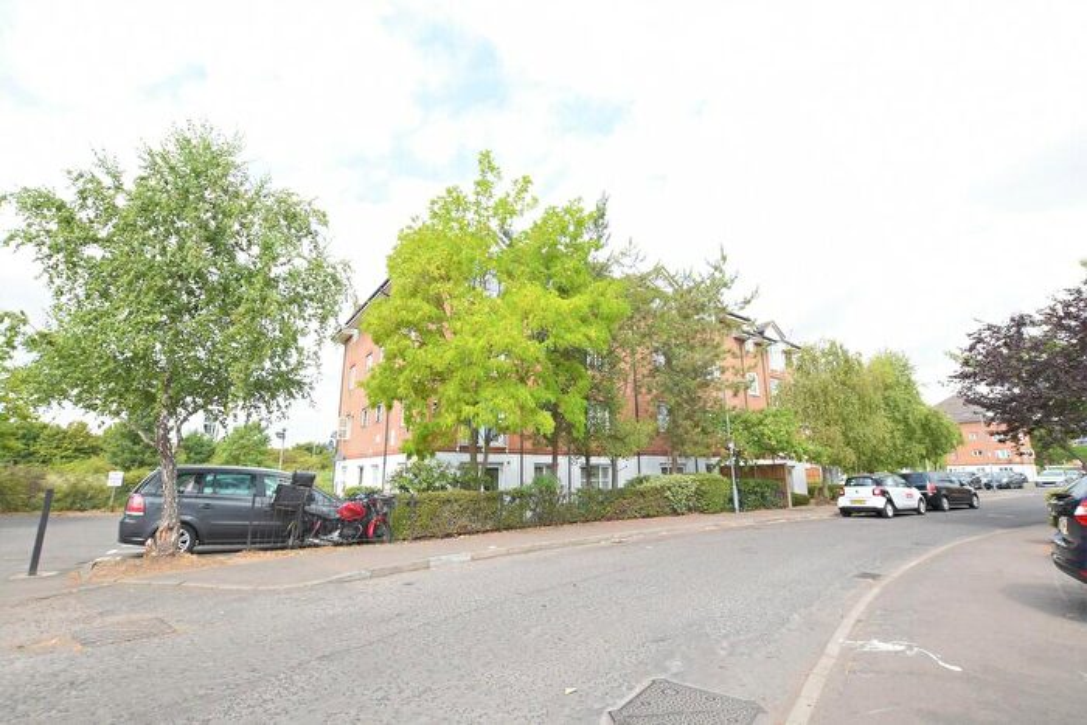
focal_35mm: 15
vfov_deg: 77.4
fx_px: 453
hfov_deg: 100.4
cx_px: 544
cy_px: 362
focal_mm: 10
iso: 200
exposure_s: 1/250
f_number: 6.3
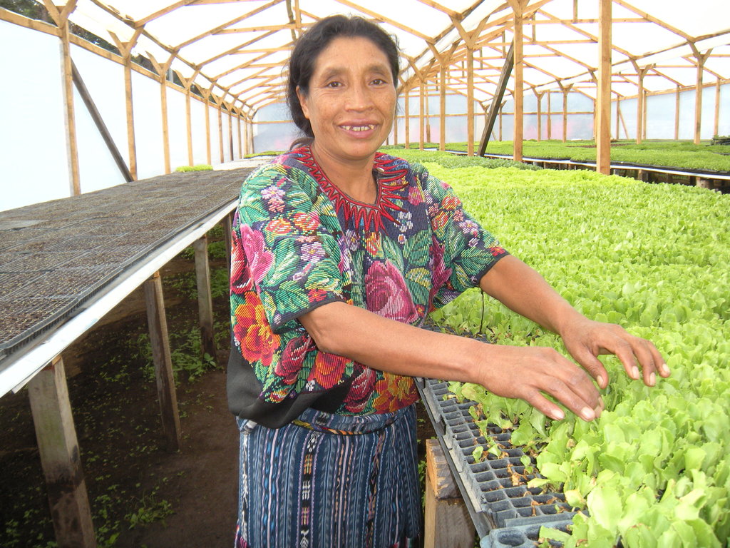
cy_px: 274
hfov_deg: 52.6
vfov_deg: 40.7
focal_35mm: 35
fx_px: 738
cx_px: 365
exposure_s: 1/89
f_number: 3.8
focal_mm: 5.9
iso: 89
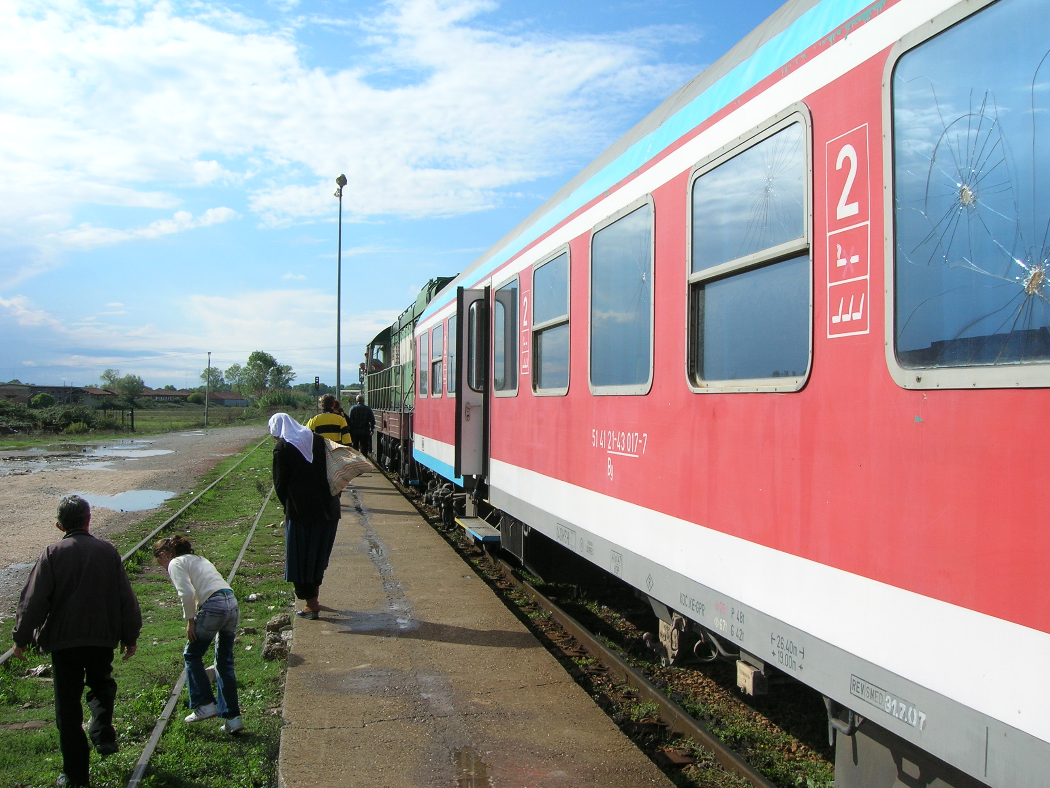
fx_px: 1031
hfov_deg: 54.0
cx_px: 525
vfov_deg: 41.8
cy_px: 394
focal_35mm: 34
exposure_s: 1/487
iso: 50
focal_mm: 5.7
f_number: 4.9
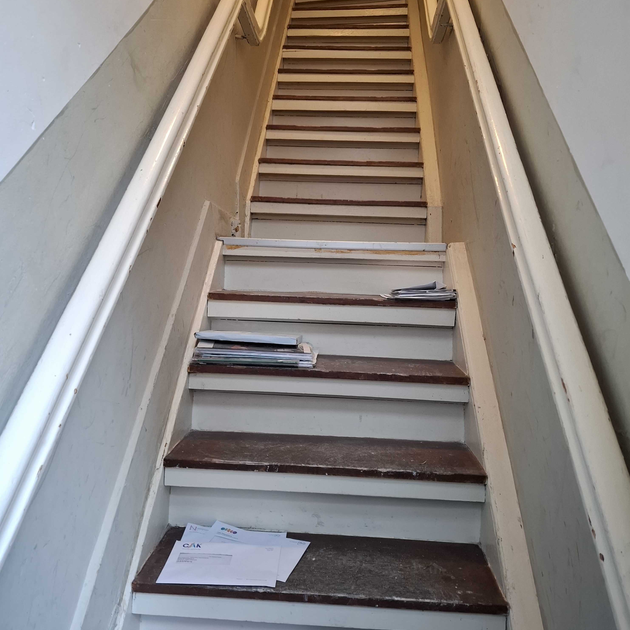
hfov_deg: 57.3
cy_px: 261
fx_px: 577
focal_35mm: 28
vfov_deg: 57.0
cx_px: 308
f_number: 1.8
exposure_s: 1/50
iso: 320
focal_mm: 5.54
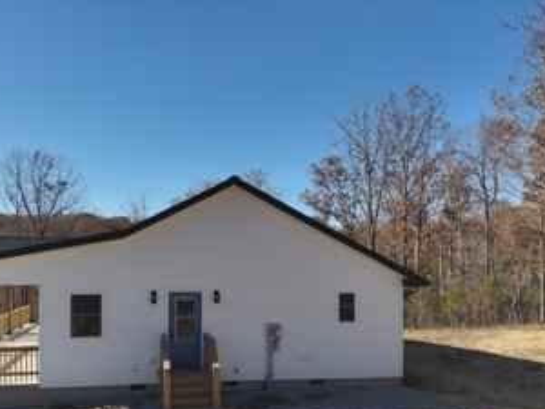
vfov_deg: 43.6
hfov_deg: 56.4
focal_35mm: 32
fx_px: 504
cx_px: 218
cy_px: 271
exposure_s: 1/800
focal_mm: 4.4
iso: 100
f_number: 2.8
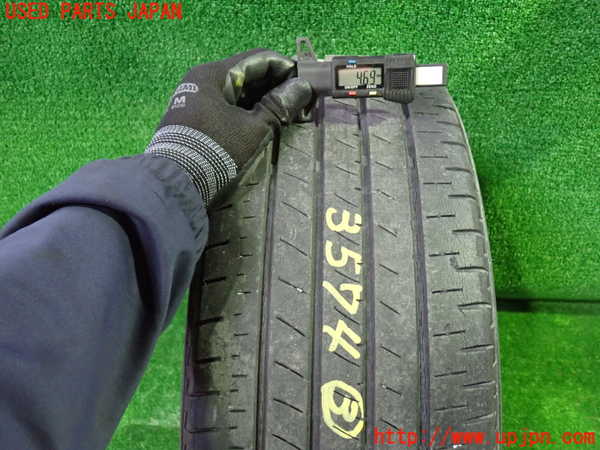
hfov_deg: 60.0
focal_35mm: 30
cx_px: 300
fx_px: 520
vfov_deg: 46.8
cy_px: 225
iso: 800
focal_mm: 5.4
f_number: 2.3
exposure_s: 1/30
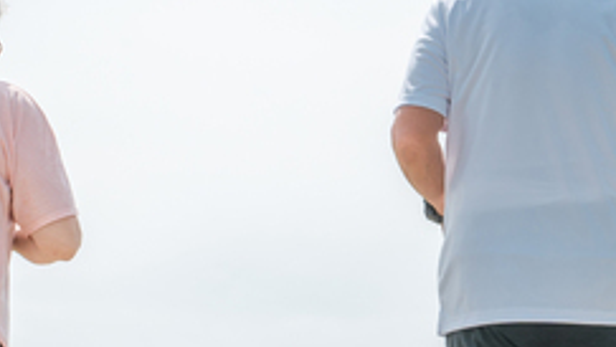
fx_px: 8449
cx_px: 378
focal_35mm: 517
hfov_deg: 4.2
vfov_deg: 2.4
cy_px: 242
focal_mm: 150
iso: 100
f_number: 14
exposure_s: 1/200
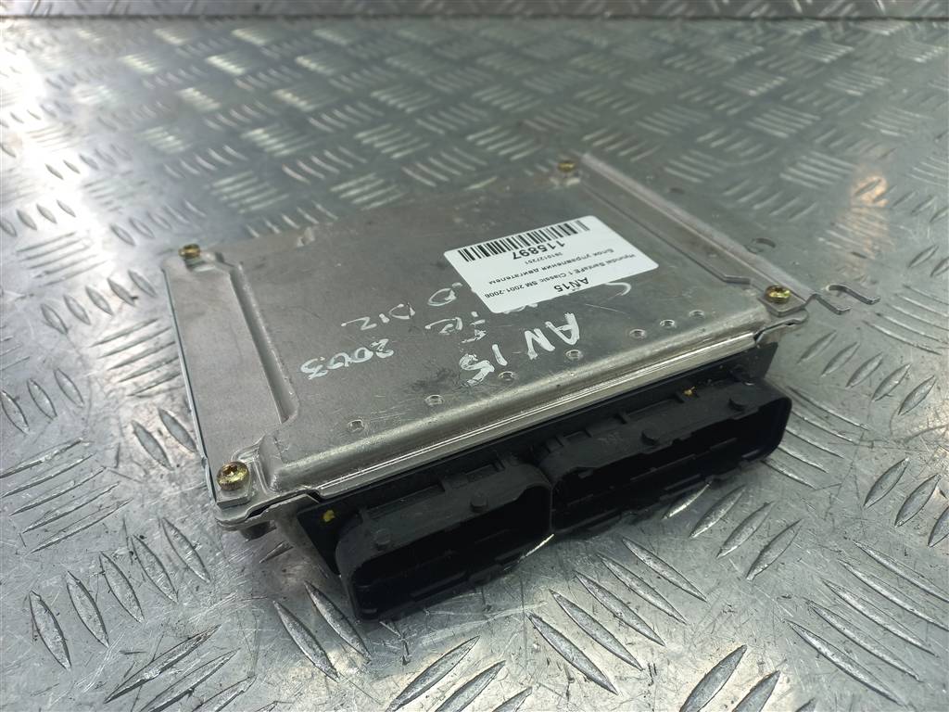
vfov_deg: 54.9
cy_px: 356
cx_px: 474
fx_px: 685
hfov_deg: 69.4
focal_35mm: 25
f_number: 1.8
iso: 50
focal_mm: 4.6
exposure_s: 1/50
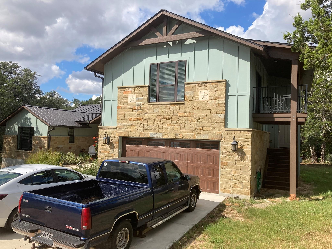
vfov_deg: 49.7
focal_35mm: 28
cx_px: 166
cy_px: 124
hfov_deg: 63.4
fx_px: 269
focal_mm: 3.99
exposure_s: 1/2114
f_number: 1.8
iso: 20
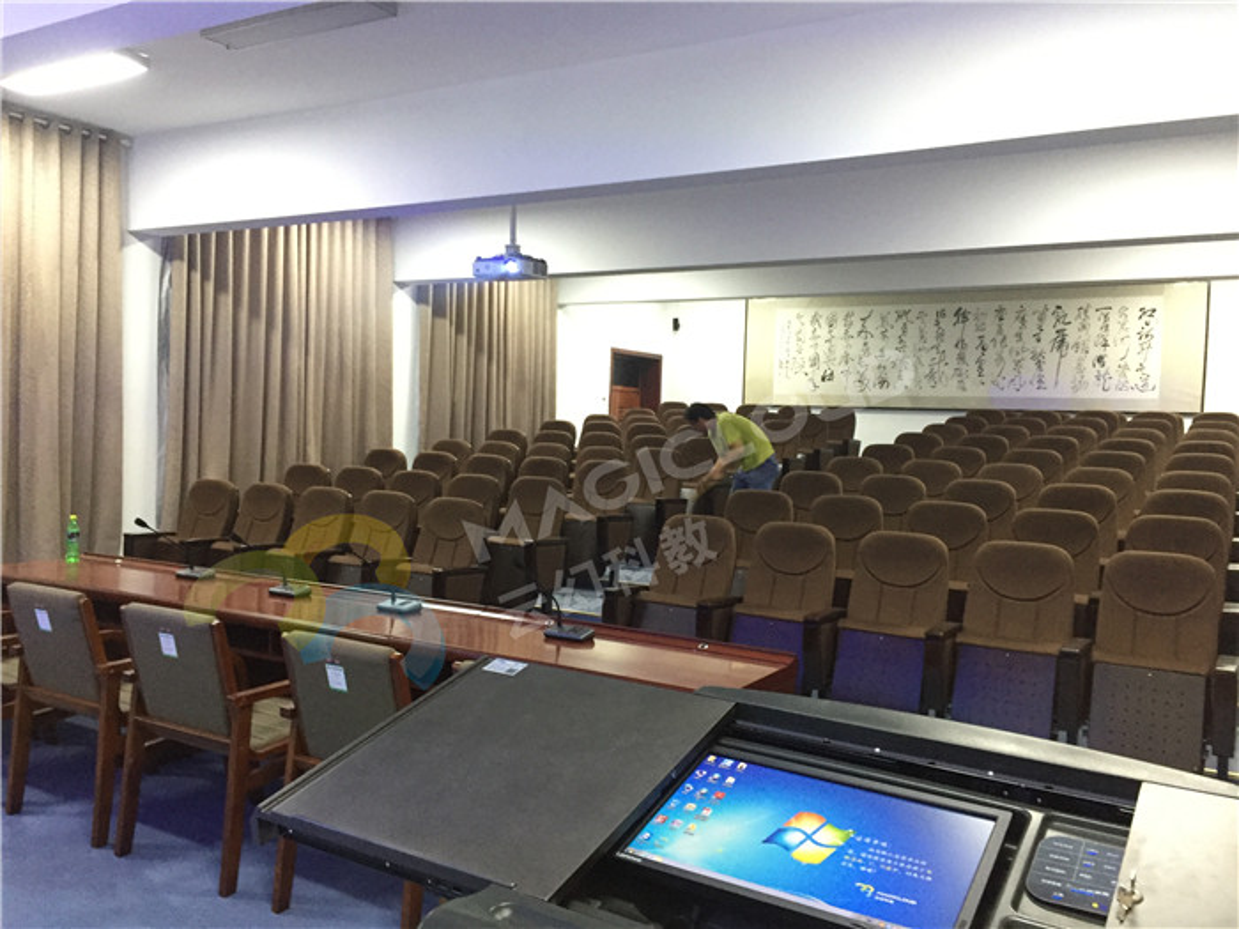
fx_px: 1038
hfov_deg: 61.7
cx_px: 620
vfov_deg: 48.2
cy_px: 464
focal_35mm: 29
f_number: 2.2
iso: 250
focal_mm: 4.15
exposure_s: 1/20
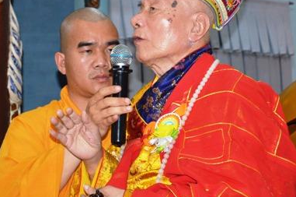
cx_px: 135
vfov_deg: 12.3
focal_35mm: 111
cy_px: 62
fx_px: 911
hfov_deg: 18.4
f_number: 5.3
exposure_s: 1/60
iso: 1250
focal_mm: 44
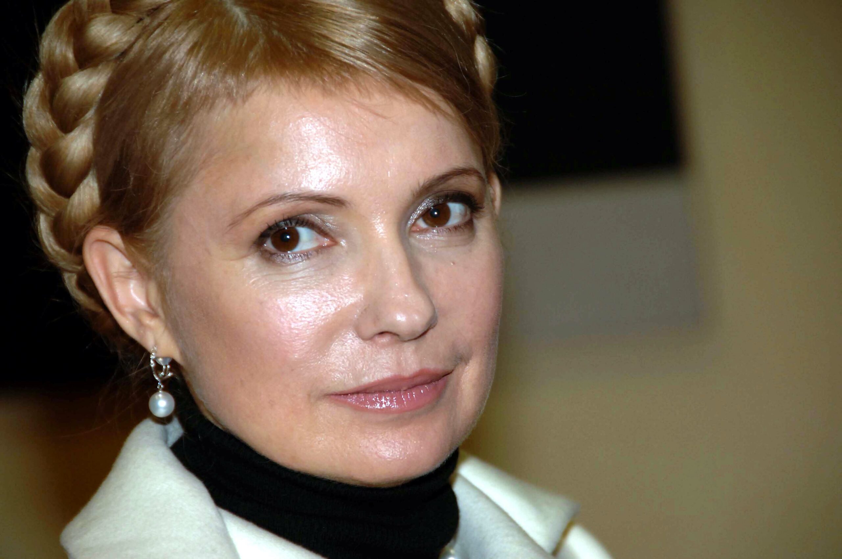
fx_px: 7008
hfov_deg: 6.9
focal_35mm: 300
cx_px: 421
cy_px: 280
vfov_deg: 4.6
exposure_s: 1/60
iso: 400
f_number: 5.6
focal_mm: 200
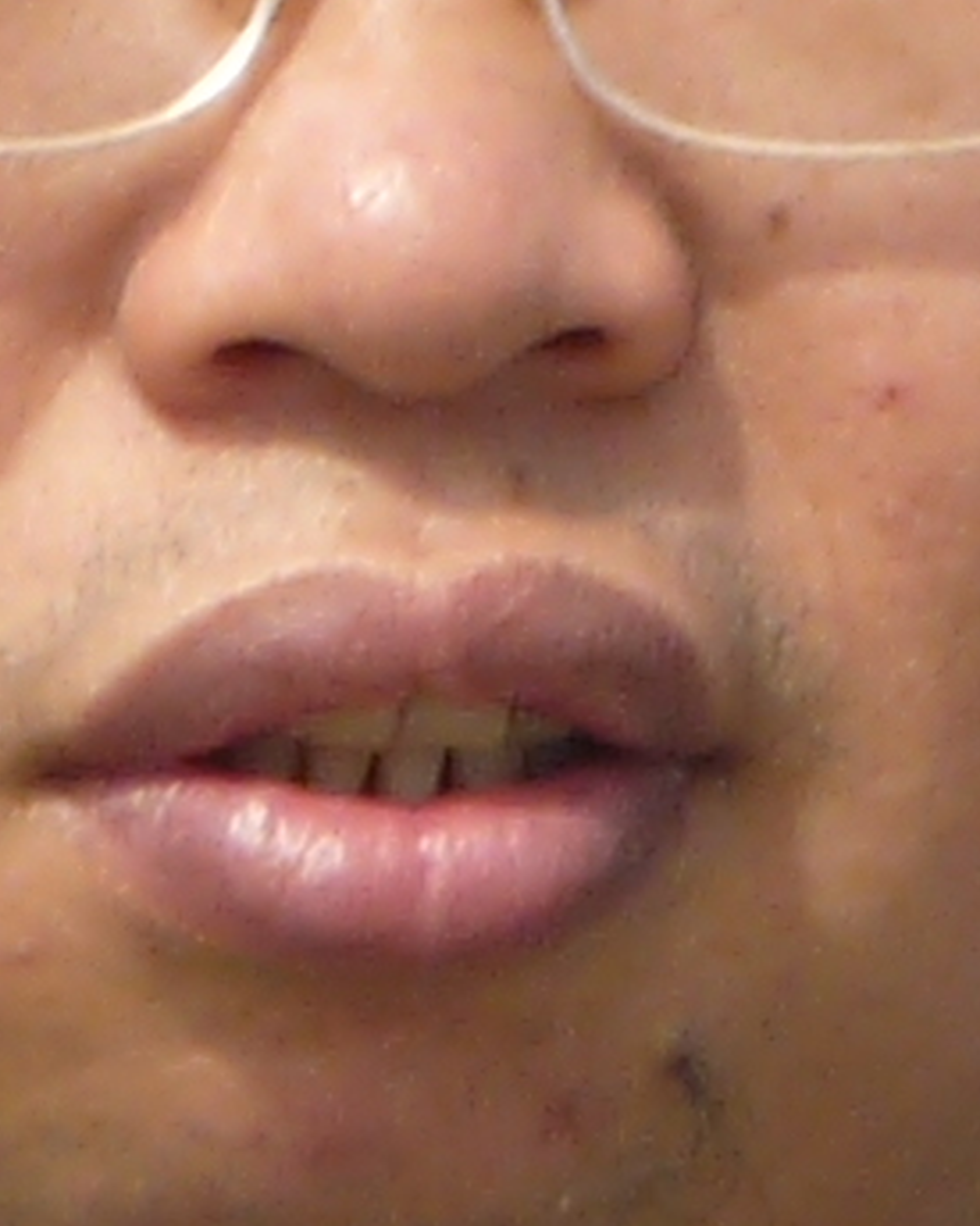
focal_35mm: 927
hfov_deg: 1.7
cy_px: 1429
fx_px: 33624
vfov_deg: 2.1
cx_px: 1101
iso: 100
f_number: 5.1
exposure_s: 1/400
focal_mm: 16.5
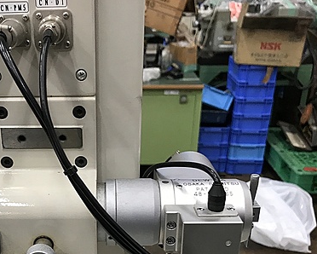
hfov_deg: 38.9
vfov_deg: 31.4
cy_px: 199
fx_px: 441
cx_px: 97
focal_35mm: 47
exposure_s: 1/20
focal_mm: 3.99
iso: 40
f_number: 1.8
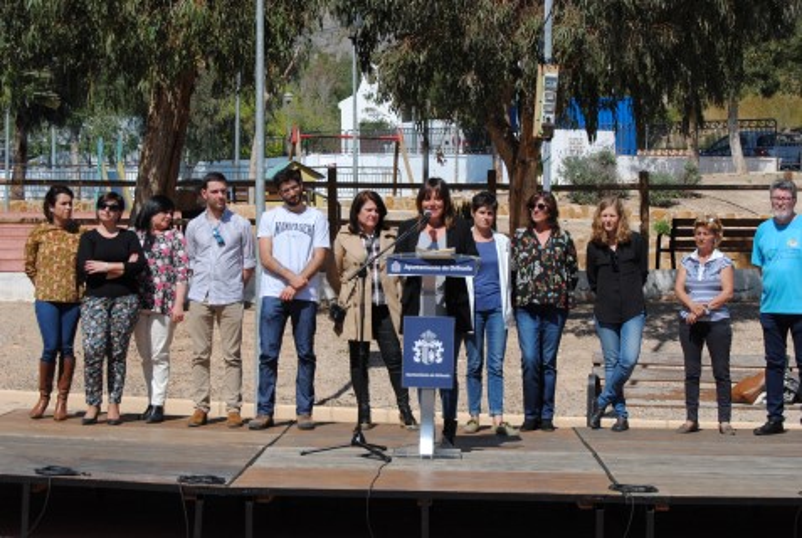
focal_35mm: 82
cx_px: 401
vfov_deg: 16.6
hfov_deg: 24.6
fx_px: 1841
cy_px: 269
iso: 100
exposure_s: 1/250
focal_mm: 55
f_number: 8
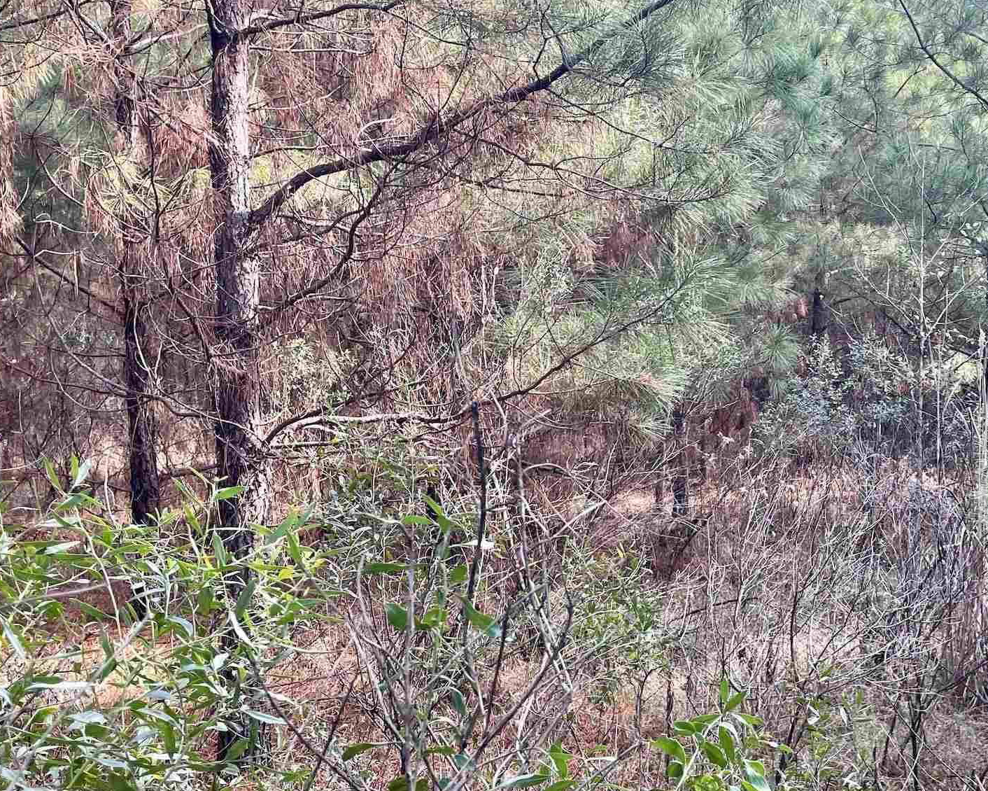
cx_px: 831
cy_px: 480
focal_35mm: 46
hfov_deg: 38.4
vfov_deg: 32.6
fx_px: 1345
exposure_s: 1/121
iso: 40
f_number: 1.6
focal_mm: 4.2
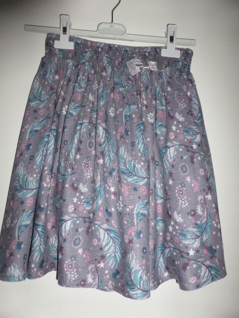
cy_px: 159
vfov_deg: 71.6
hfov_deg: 56.8
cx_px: 120
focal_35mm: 24
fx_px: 221
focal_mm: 4.3
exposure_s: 1/60
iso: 100
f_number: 3.3
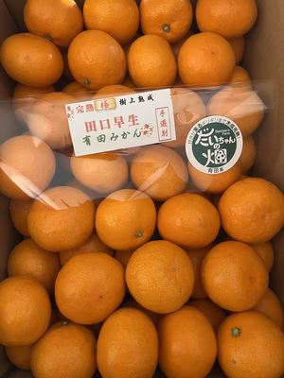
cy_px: 189
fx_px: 284
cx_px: 142
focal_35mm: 26
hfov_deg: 53.1
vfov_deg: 67.3
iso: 500
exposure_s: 1/30
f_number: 1.6
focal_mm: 5.1
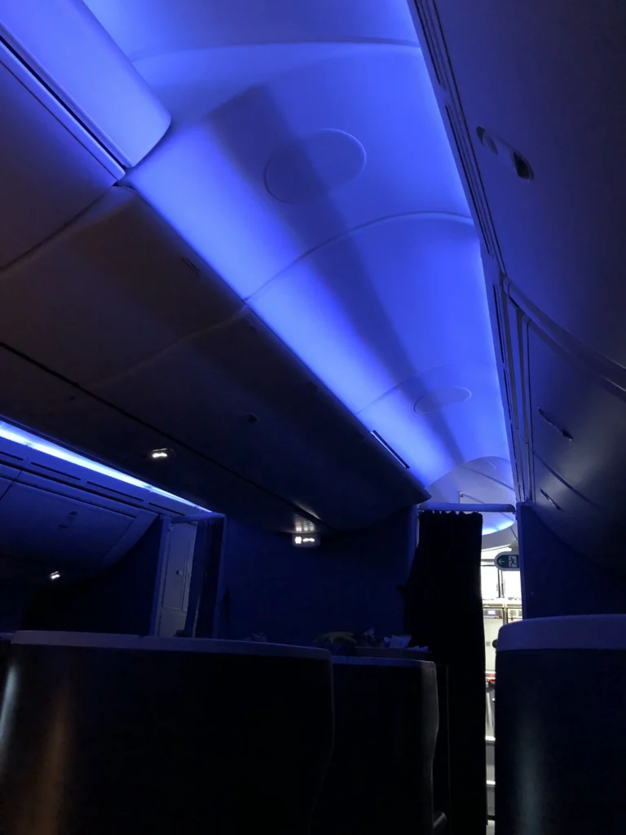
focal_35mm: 28
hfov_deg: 49.7
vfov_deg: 63.4
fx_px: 675
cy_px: 418
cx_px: 313
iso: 100
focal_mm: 4
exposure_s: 1/5
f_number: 1.8
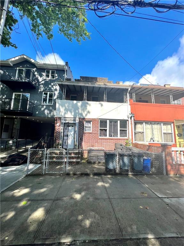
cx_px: 92
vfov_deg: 106.2
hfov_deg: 89.9
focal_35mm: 13
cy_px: 123
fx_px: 92
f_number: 1.8
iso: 32
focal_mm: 1.57
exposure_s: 1/1277
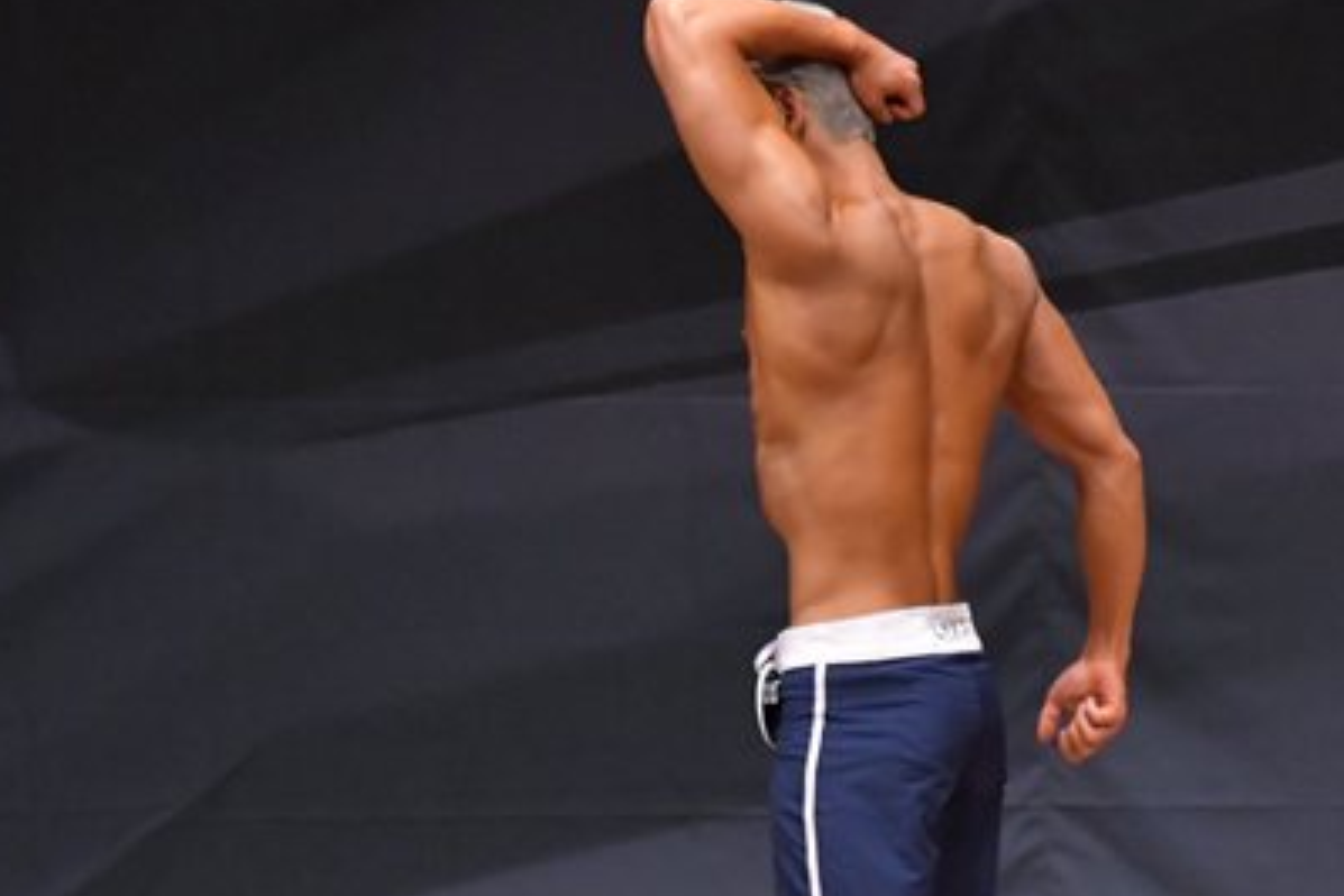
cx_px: 776
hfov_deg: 3.7
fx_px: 20644
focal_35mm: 553
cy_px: 741
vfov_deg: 2.5
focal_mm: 190
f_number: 5.6
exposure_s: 1/400
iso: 6400
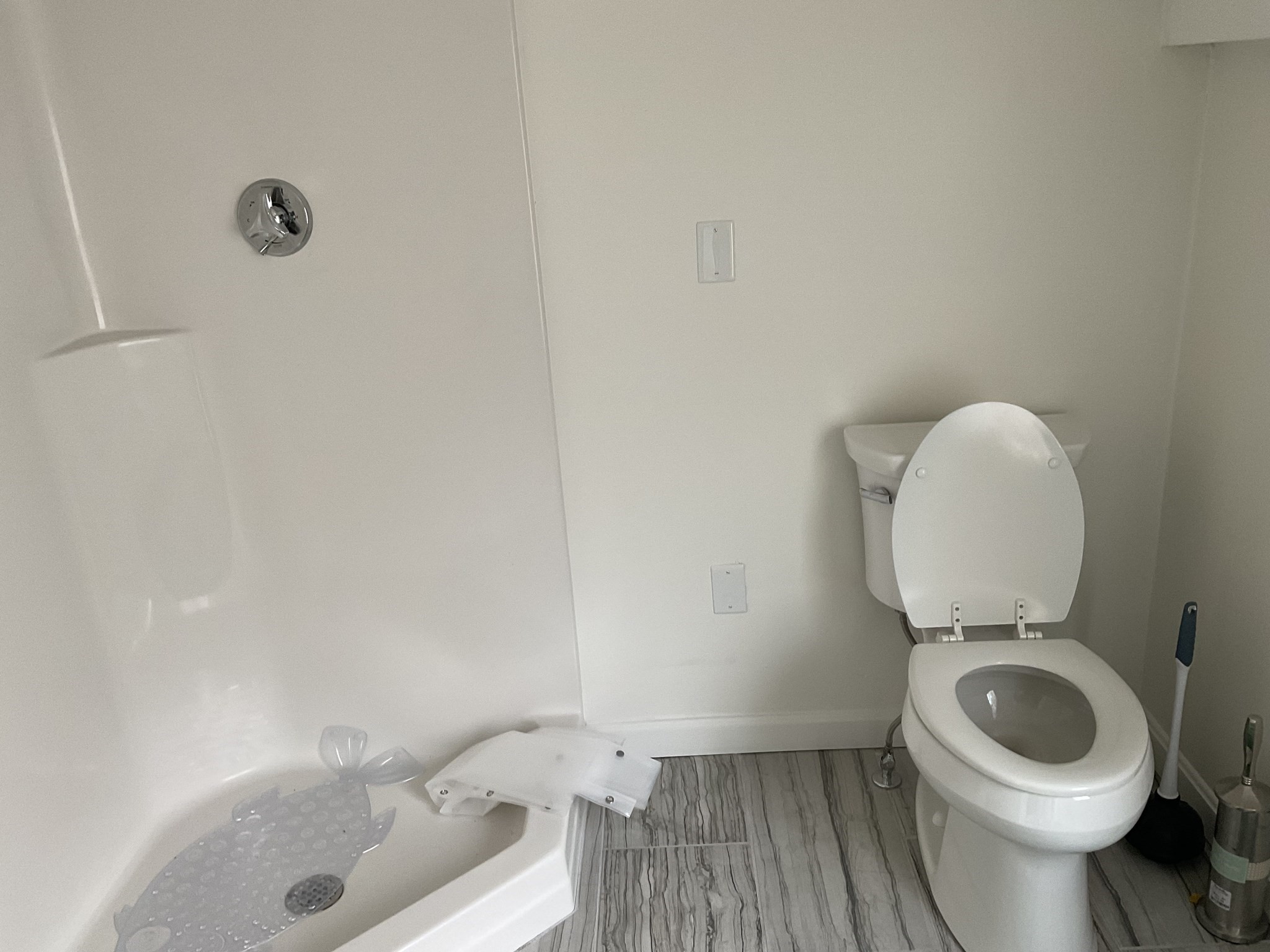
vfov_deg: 48.2
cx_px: 635
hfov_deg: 61.7
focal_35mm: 29
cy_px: 476
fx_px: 1064
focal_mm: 3
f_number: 1.8
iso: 64
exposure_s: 1/79
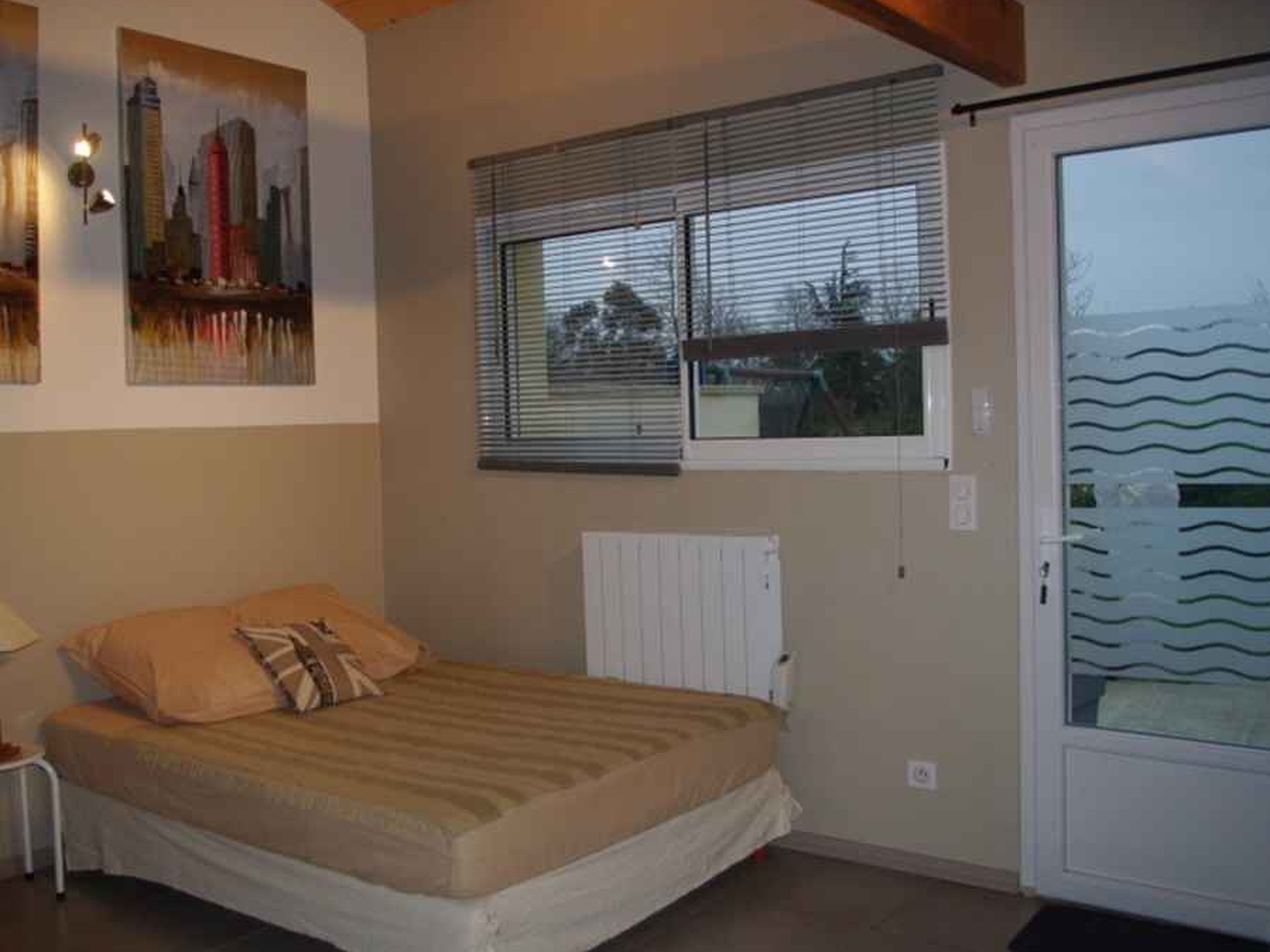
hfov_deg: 53.8
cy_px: 469
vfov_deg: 41.8
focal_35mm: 34
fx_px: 1247
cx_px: 565
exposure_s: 1/30
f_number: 4
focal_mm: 21.25
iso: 200
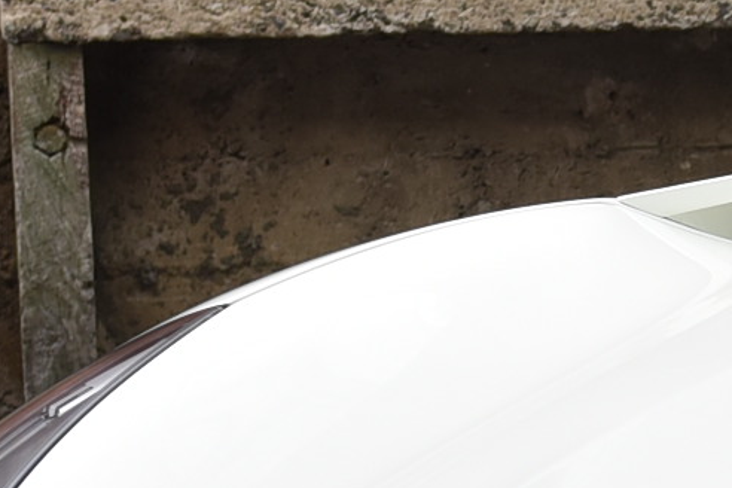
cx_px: 1779
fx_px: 5327
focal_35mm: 262
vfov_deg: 5.2
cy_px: 681
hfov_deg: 7.3
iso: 250
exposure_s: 1/400
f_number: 4
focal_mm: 35
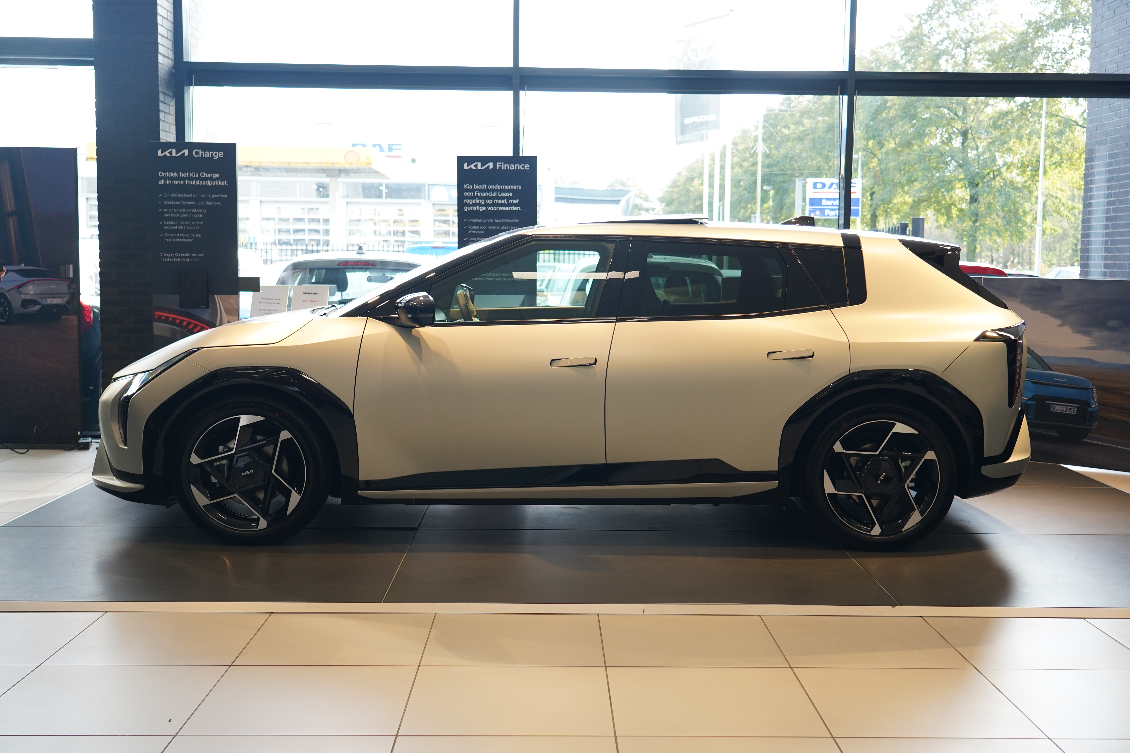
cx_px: 565
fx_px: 1193
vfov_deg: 35.1
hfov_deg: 50.7
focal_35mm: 38
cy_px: 376
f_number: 4
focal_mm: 38
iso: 800
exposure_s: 1/60
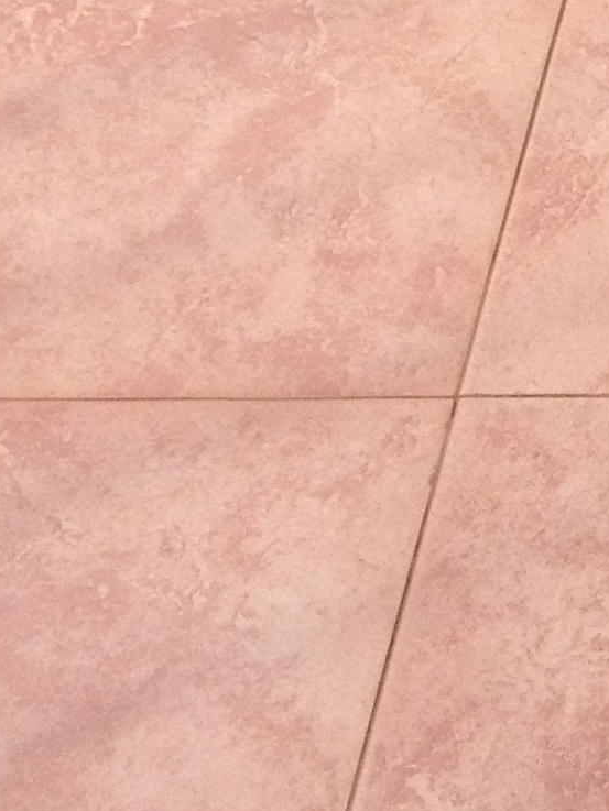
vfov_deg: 12.0
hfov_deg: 9.1
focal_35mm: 155
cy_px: -494
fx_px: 3635
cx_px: 1108
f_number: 2.4
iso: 50
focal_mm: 4.28
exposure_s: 1/282
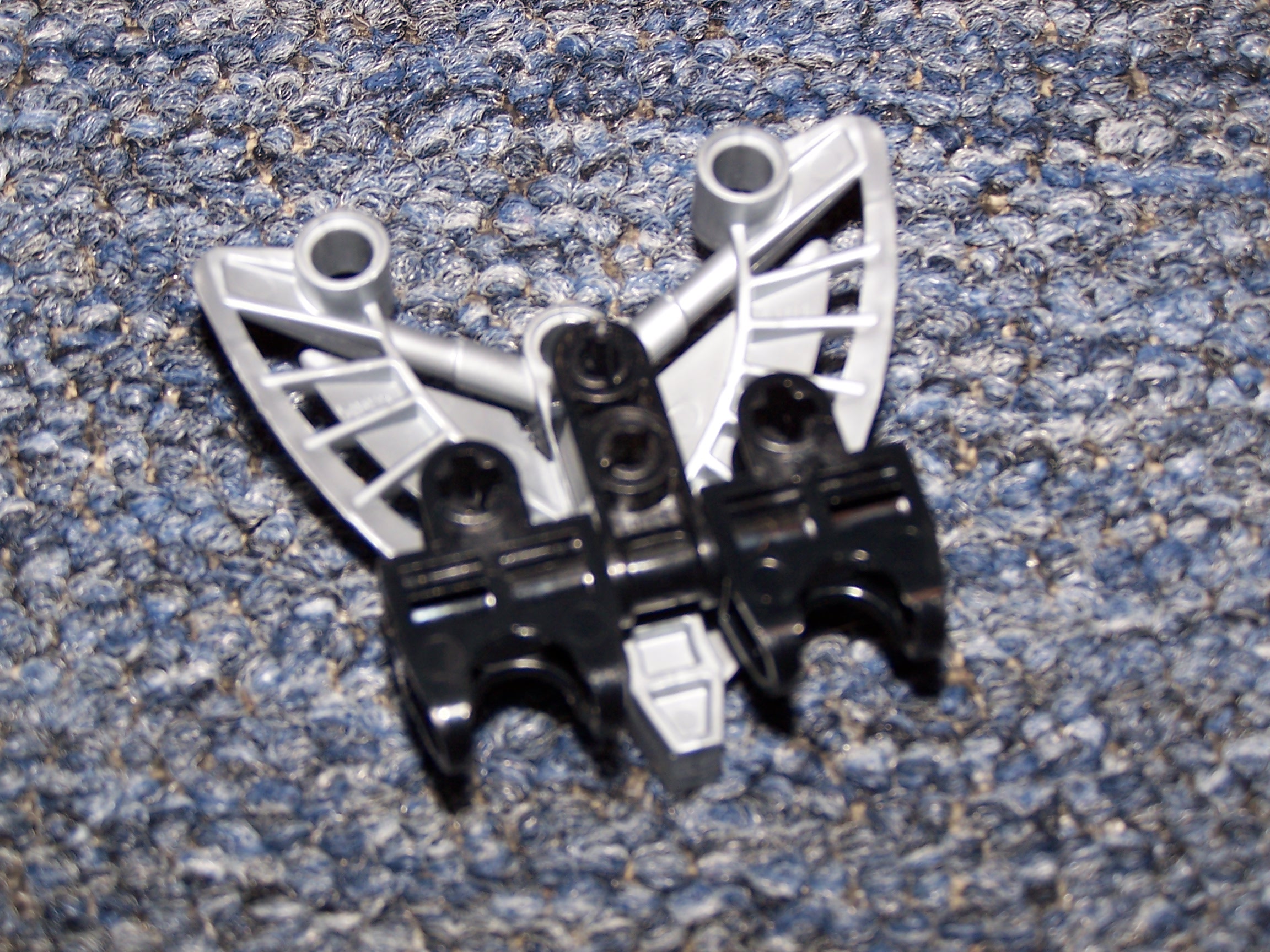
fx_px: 3008
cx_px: 635
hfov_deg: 23.8
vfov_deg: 18.0
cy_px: 476
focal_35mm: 82
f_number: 3.2
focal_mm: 13.7
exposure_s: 1/90
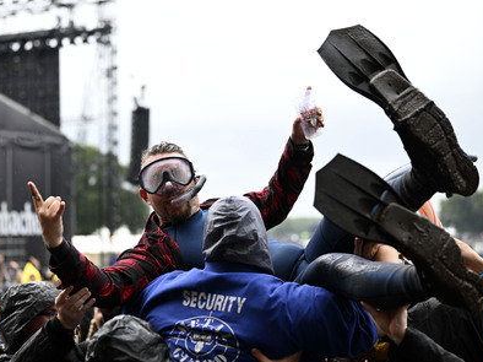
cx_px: 241
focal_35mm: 77
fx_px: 1074
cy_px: 182
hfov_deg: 25.4
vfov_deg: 19.1
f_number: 2.8
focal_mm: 70
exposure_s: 1/320
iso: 100
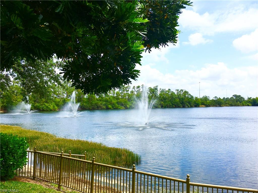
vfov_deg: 48.2
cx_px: 129
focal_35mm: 29
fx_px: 216
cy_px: 96
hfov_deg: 61.7
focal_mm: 4.15
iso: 25
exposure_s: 1/1923
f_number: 2.2
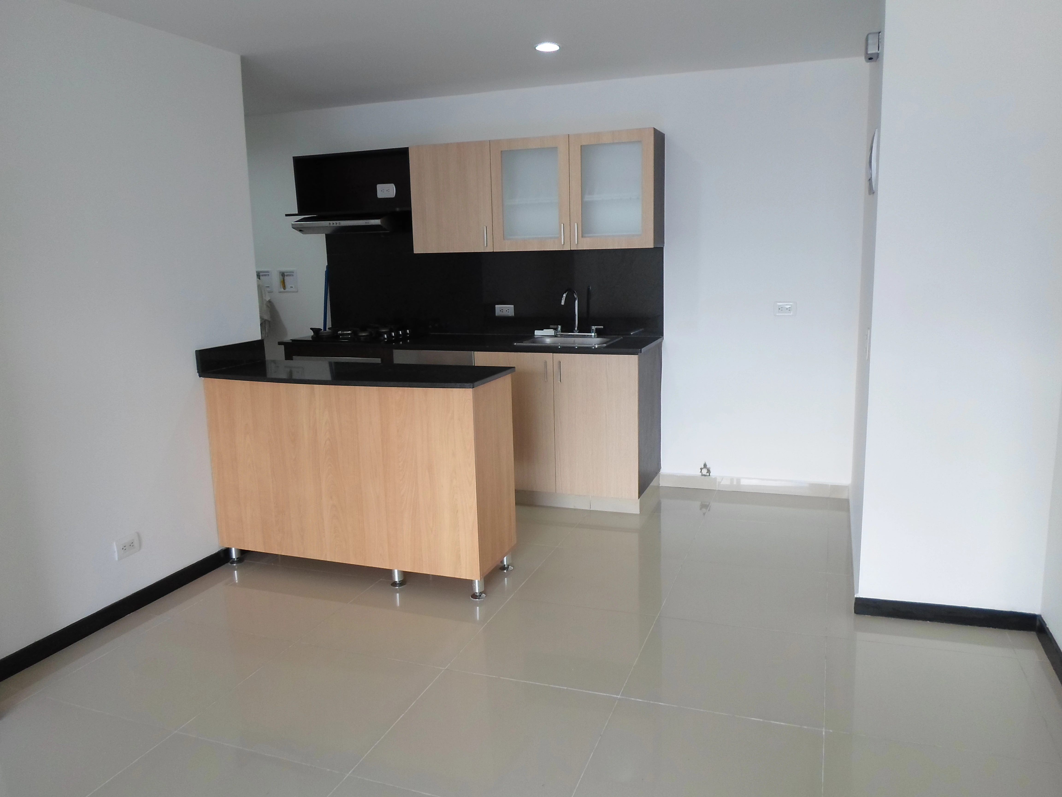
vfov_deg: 54.9
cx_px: 531
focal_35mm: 25
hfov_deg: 69.4
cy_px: 398
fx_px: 767
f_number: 2.5
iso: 80
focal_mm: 4.5
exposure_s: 1/30
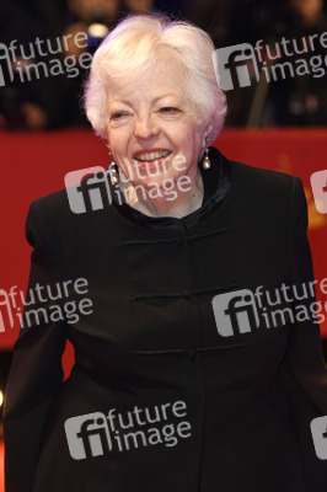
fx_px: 1911
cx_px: 164
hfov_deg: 9.8
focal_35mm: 140
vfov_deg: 14.7
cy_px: 246
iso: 800
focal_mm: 140
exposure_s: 1/160
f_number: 5
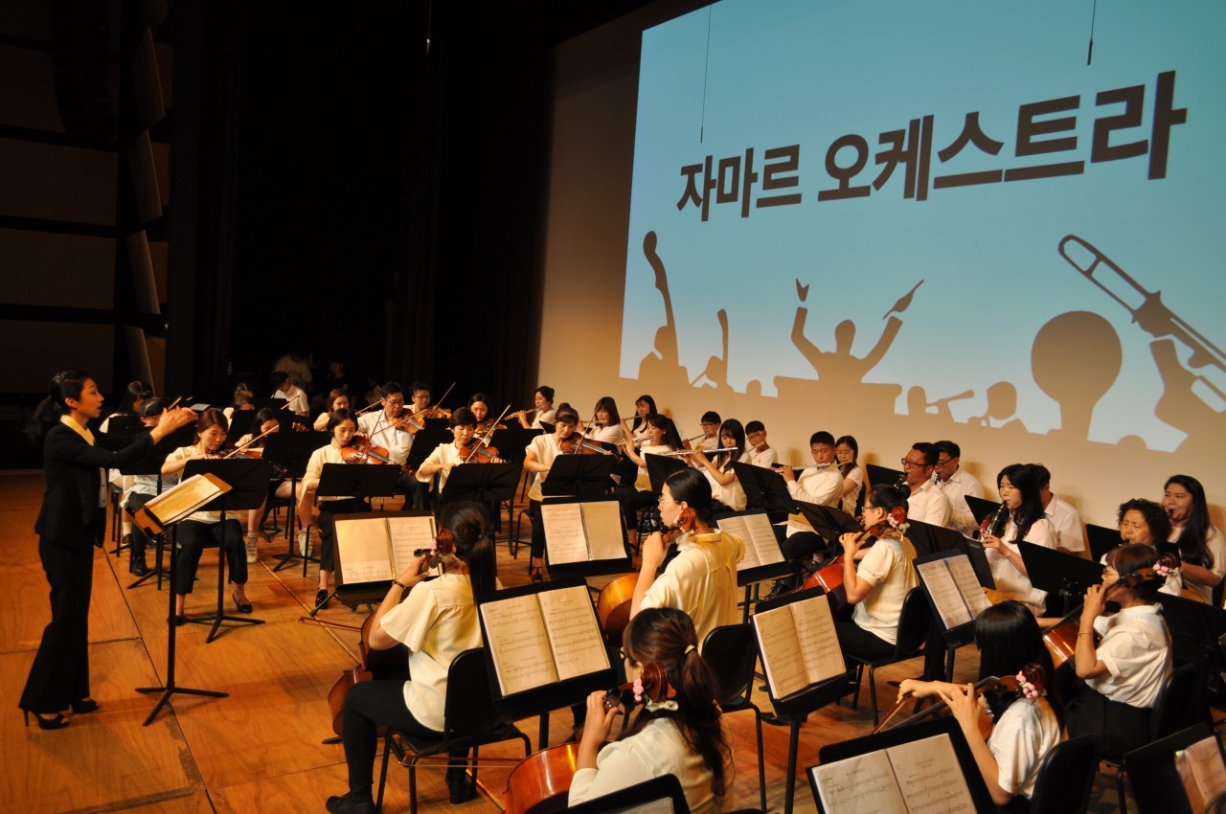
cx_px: 613
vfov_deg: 47.8
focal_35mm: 27
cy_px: 407
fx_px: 918
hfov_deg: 67.4
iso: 400
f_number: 4
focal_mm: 18
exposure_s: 1/60.2
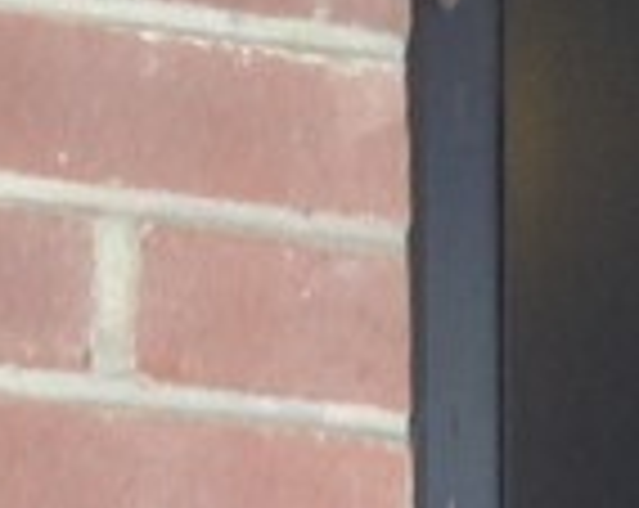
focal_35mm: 247
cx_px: 1184
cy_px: 1551
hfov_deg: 7.6
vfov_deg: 5.8
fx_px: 4662
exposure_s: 1/30
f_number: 2.4
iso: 64
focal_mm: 4.28
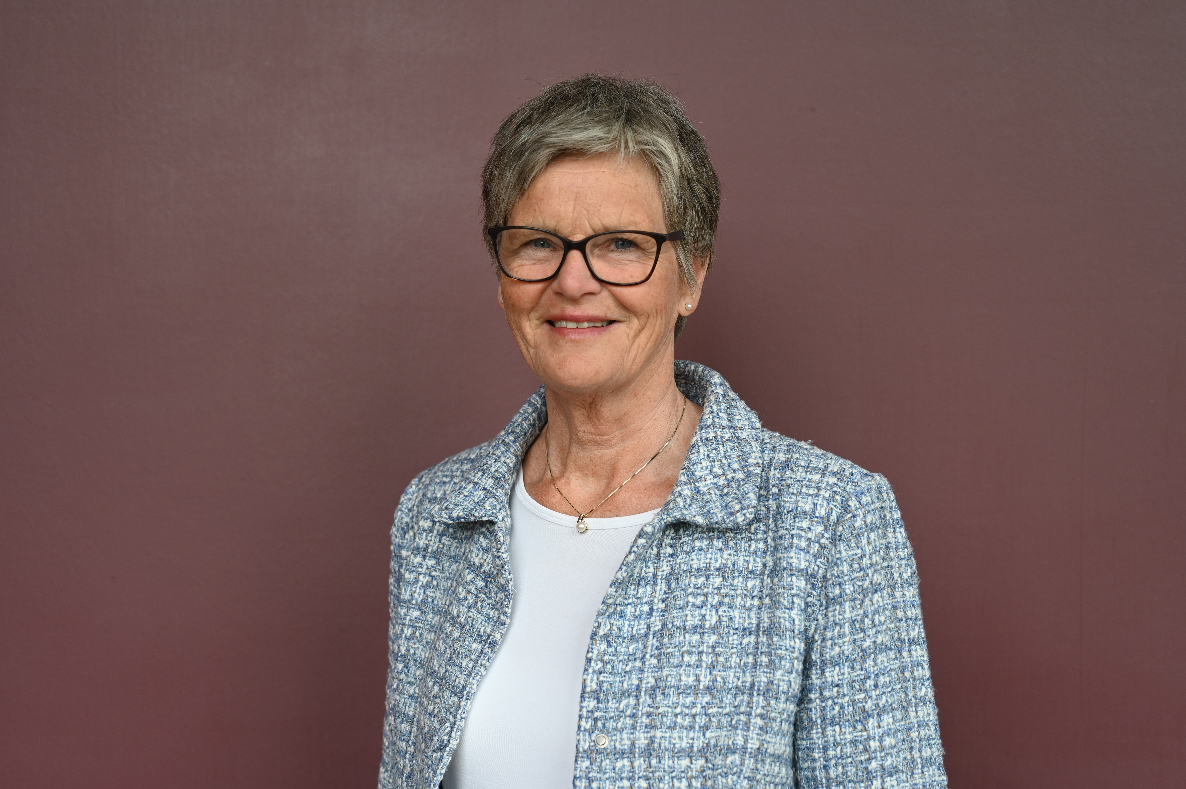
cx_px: 593
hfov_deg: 39.6
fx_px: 1646
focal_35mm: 50
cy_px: 394
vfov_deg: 27.0
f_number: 4
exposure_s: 1/250
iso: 400
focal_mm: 50
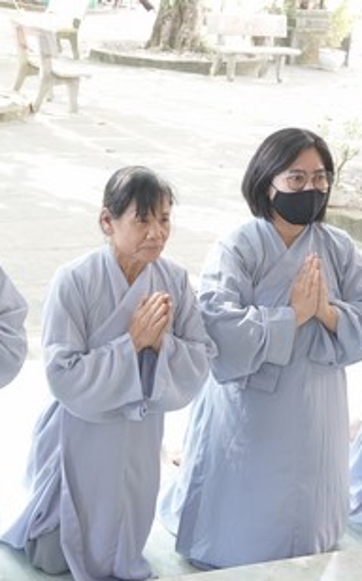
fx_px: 1123
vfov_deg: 29.0
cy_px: 301
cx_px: 36
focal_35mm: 71
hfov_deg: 18.0
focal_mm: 33
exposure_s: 1/50
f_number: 6.3
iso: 1000
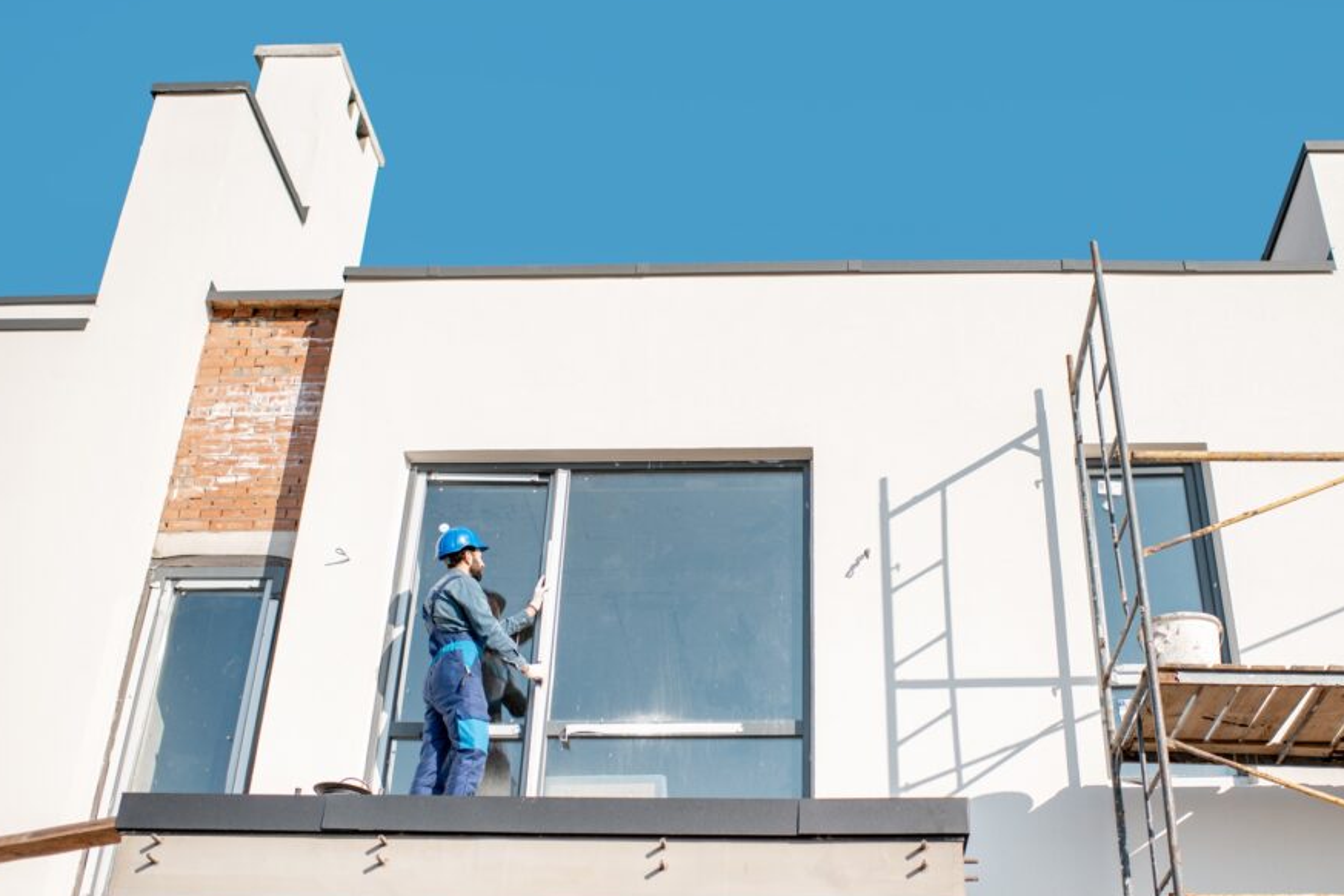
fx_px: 1531
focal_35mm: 41
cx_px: 767
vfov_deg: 32.6
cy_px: 453
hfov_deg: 47.3
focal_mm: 35
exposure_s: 1/8000
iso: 100
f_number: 2.2
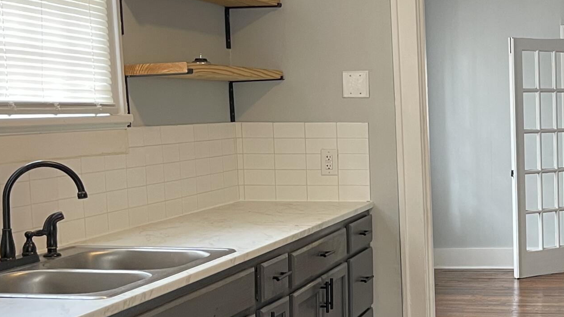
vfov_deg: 18.5
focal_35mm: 65
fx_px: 972
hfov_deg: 29.7
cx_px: 589
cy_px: 208
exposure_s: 1/60
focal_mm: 5.1
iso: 200
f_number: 1.6
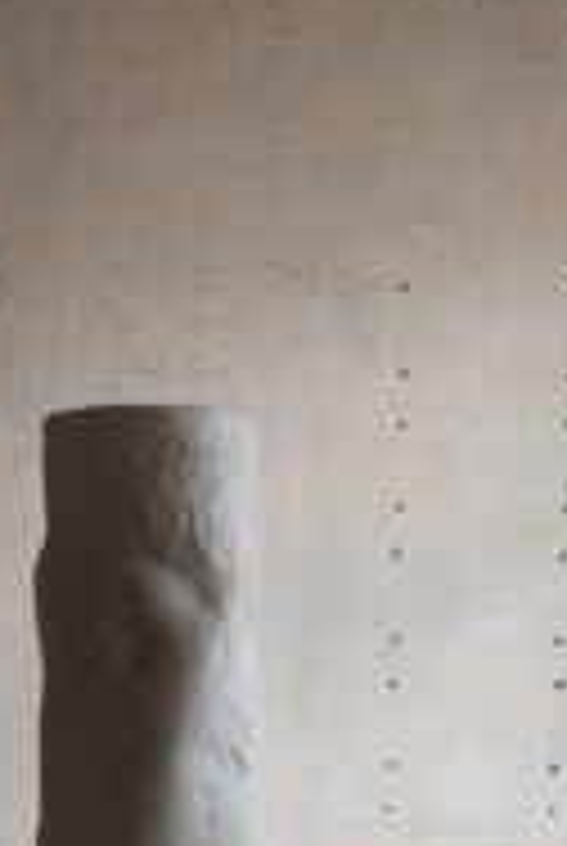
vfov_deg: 32.0
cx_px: 178
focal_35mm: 57
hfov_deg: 23.7
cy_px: 868
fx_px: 1342
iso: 2000
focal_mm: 18
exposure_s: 1/80
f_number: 2.8
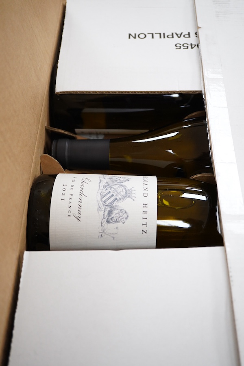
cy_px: 183
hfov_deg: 29.9
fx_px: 457
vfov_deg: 43.6
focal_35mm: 45
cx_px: 122
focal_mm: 30
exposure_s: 1/125
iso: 1250
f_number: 5.6
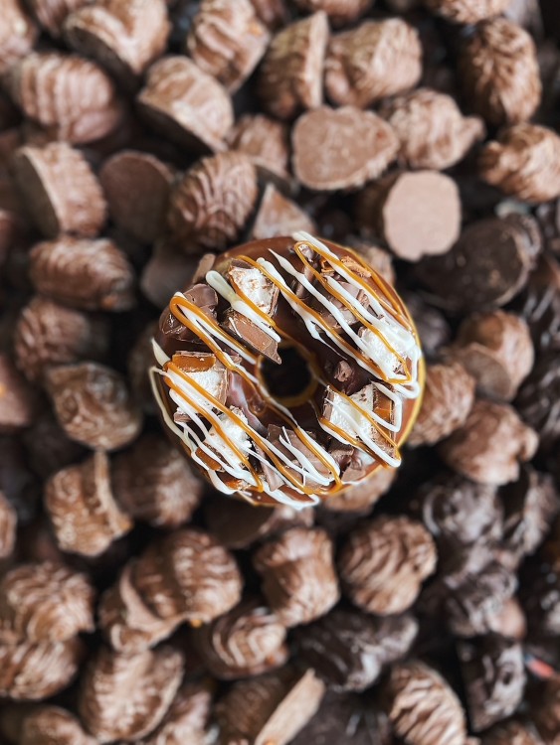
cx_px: 280
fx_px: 561
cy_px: 372
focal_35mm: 26
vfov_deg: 67.3
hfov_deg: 53.1
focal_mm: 5.1
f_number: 1.6
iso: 100
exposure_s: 1/60
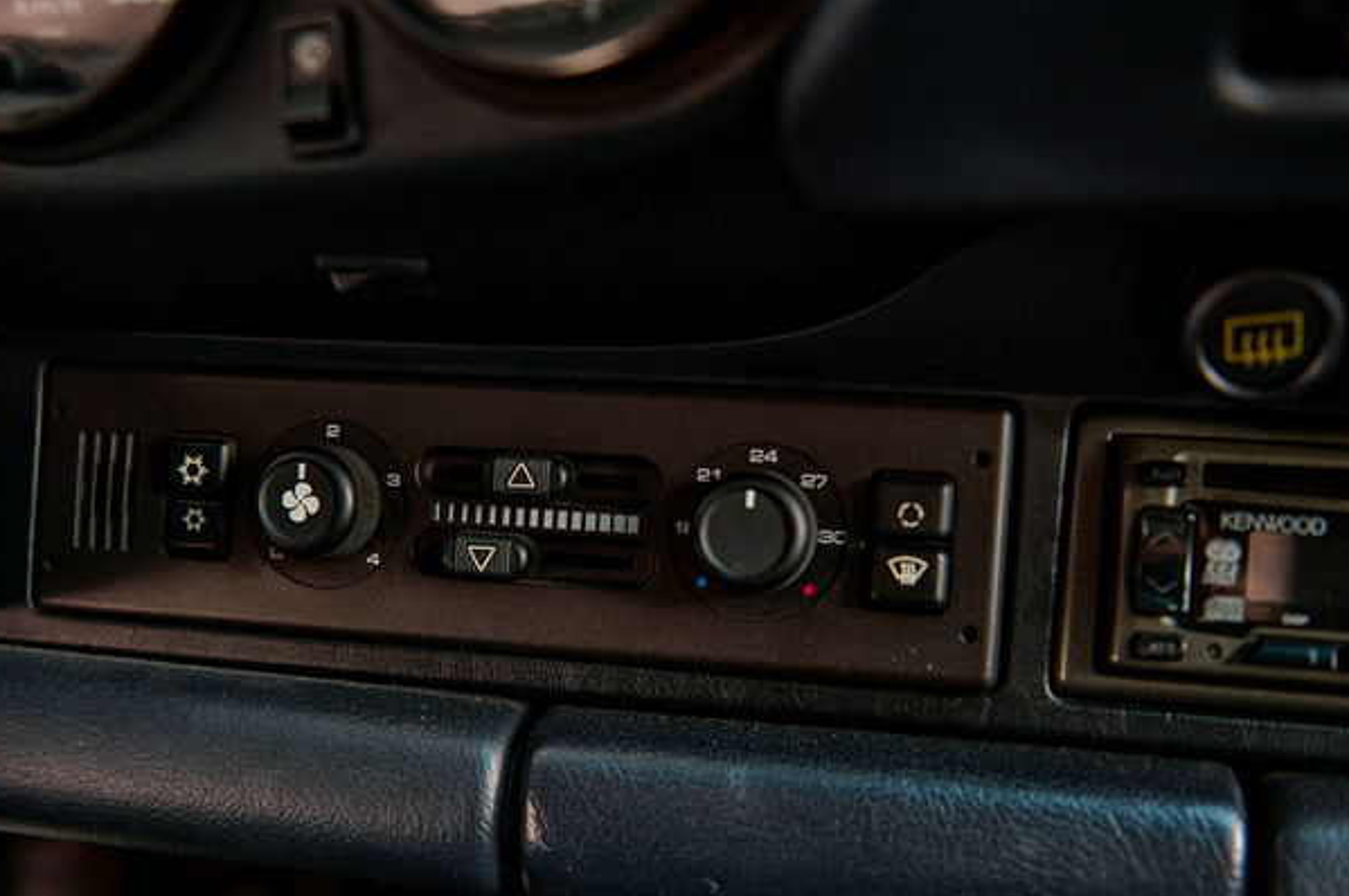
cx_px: 583
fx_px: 1535
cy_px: 534
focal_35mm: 41
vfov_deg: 32.5
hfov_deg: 47.3
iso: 800
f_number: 2.8
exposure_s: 1/125
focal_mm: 32
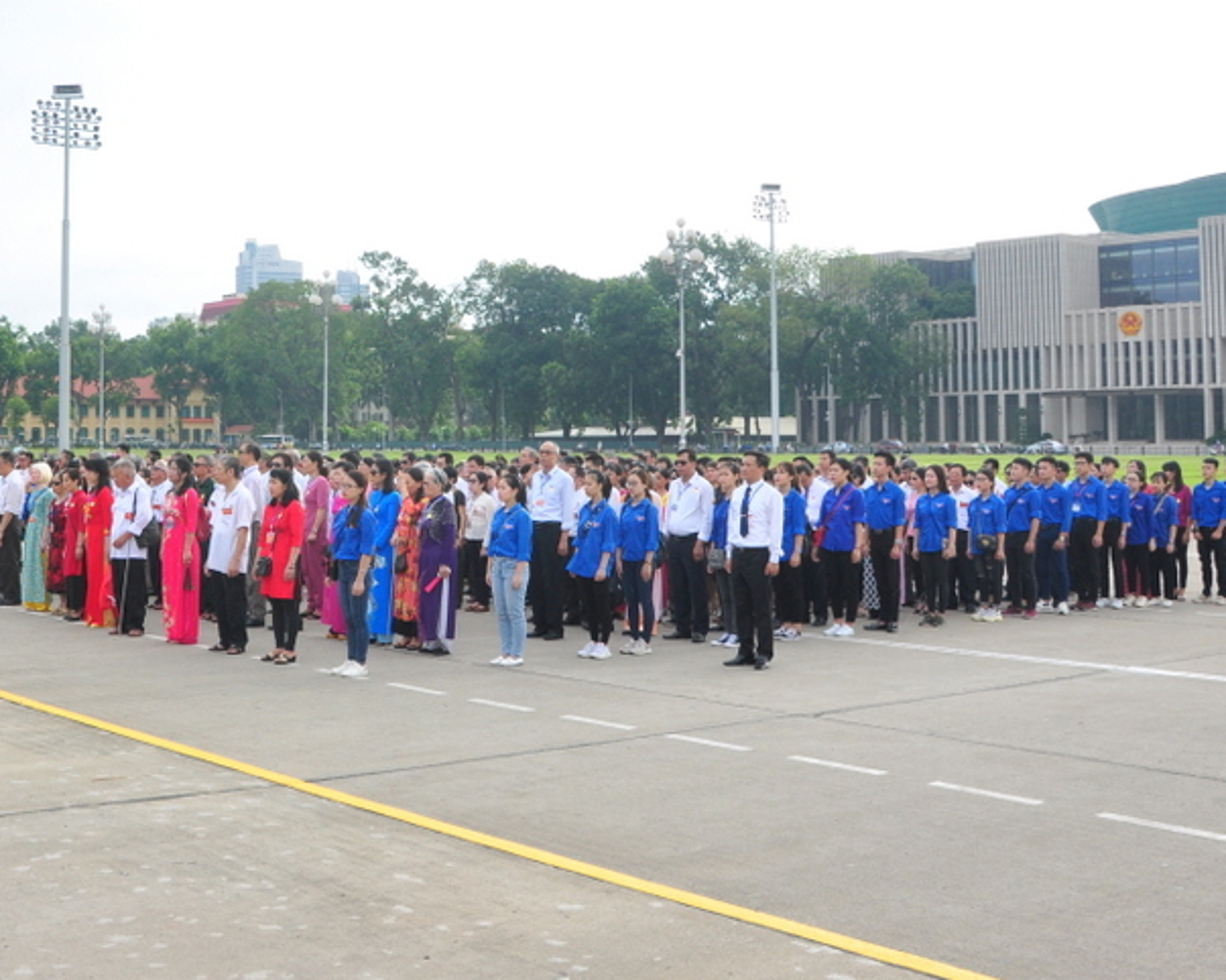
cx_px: 313
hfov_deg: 41.7
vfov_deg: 34.6
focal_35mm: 43
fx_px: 1560
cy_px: 346
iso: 250
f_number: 11
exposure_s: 1/125
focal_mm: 18
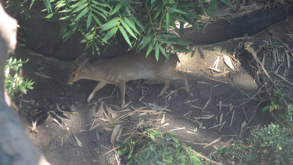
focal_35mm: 119
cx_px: 147
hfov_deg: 18.1
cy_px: 85
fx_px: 921
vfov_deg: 10.2
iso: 500
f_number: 4
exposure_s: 1/250
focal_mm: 75
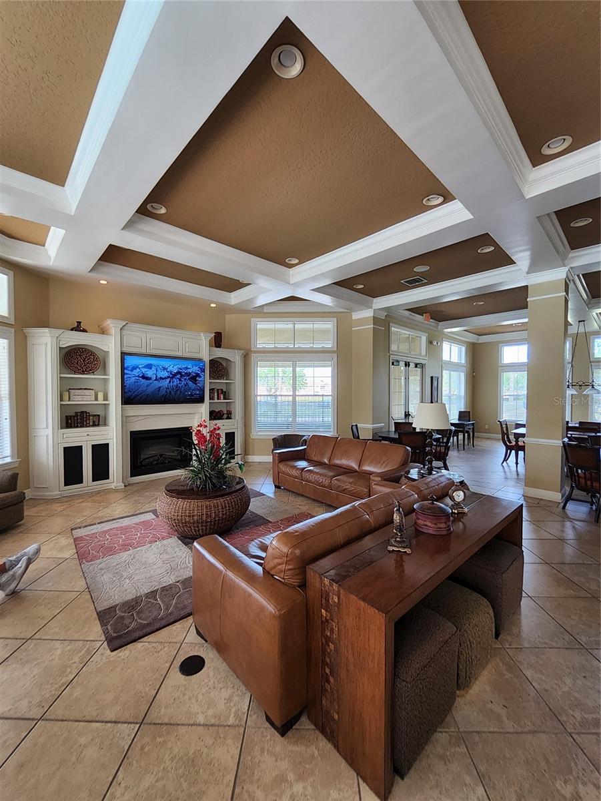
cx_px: 300
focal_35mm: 13
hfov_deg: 90.0
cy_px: 400
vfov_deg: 106.2
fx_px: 301
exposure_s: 1/50
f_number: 2.2
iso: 80
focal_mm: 1.13
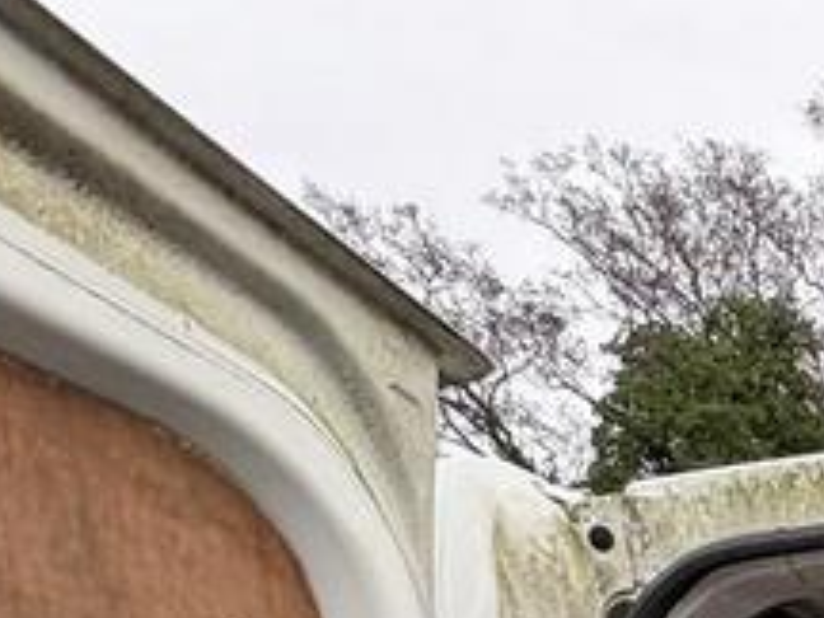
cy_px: 1251
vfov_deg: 17.5
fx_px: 1381
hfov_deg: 21.7
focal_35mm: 58
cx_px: 1473
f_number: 2.2
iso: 64
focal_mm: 2.22
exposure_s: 1/140
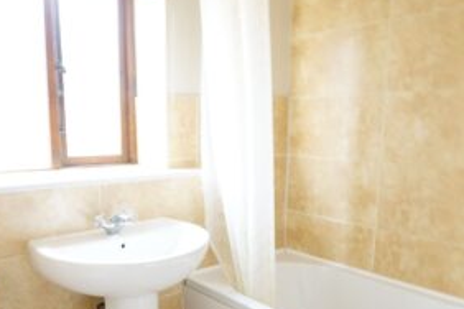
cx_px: 211
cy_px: 202
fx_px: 438
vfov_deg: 38.5
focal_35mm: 34
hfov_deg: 55.7
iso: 400
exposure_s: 1/8
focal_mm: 16
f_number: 5
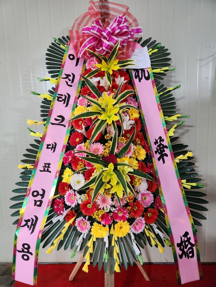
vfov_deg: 73.9
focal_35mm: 23
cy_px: 144
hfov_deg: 58.9
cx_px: 108
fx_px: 191
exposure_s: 1/120
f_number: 1.8
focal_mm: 5.4
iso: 1000
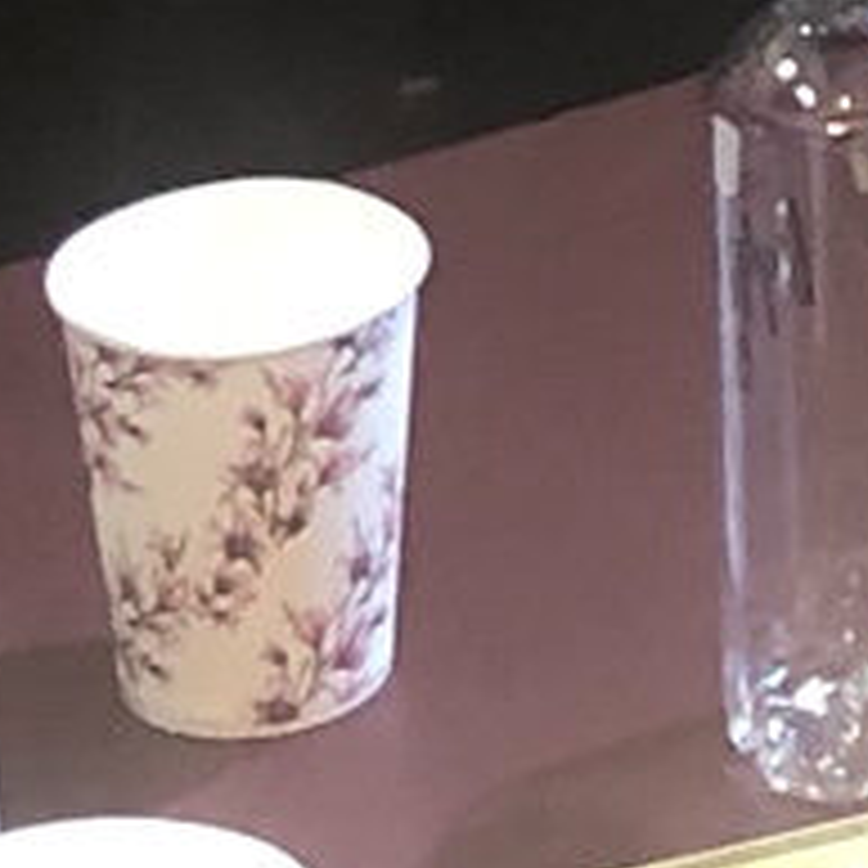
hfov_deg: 6.7
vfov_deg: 6.0
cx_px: 1151
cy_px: -2231
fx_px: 7319
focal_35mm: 258
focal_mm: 3.99
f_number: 1.8
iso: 64
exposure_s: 1/17
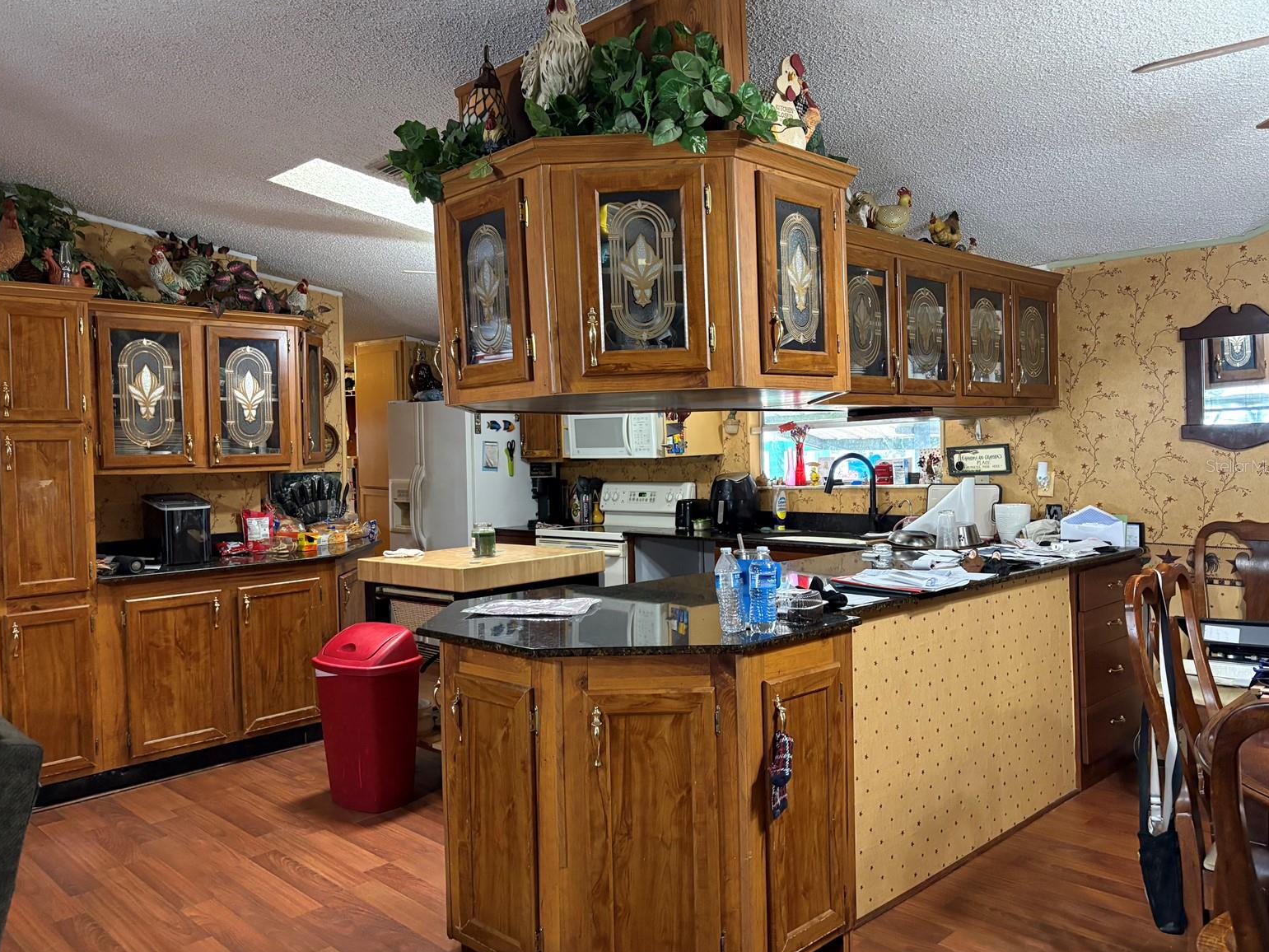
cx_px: 625
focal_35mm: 27
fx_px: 990
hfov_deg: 65.3
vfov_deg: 51.4
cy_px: 465
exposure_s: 1/40
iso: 400
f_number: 1.6
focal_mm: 5.96
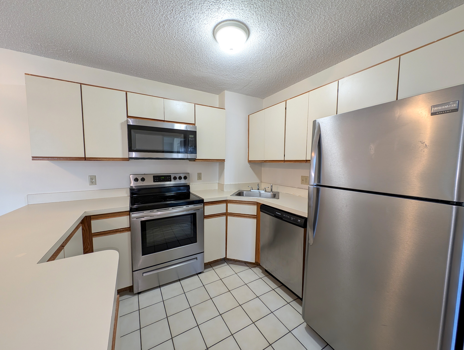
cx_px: 232
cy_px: 175
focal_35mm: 12
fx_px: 161
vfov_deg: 94.6
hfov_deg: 110.5
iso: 93
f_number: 1.95
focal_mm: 2.23
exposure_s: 1/30
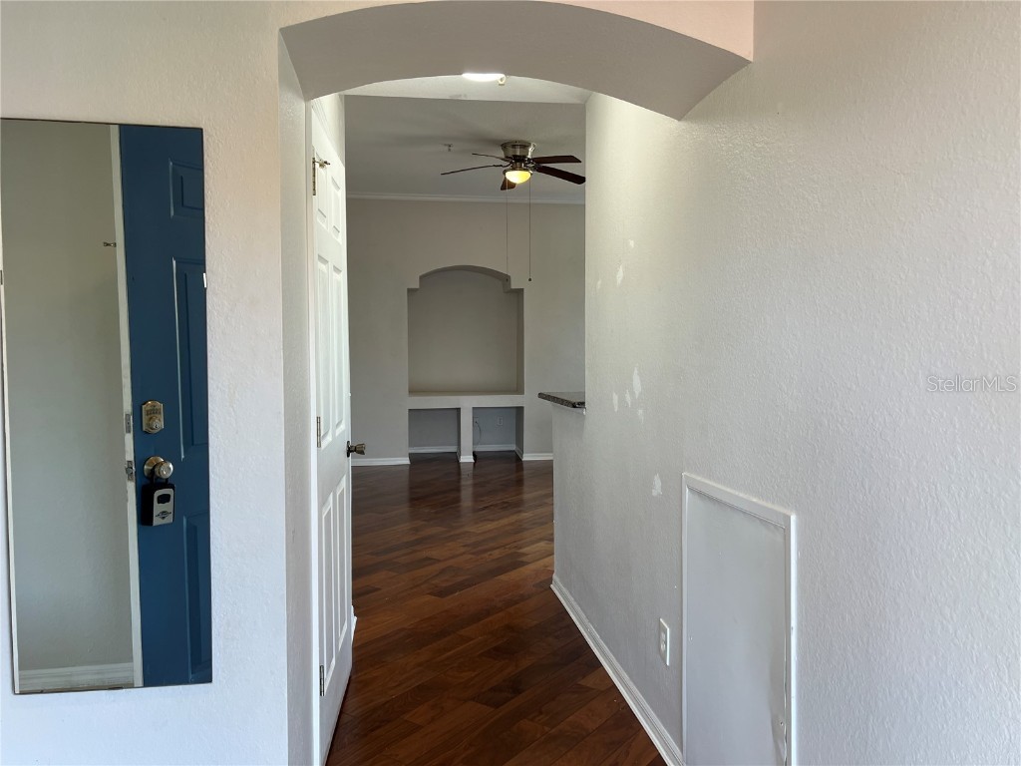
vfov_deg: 53.1
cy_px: 383
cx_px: 510
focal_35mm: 26
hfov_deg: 67.3
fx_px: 767
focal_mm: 5.7
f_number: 1.5
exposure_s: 1/120
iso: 50
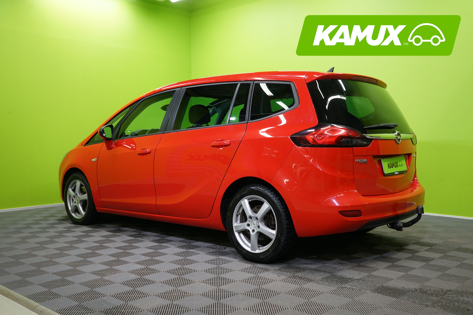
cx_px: 236
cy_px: 158
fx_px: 473
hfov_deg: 53.1
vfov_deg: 36.9
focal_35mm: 36
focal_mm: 36
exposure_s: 1/30
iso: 640
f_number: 5.6
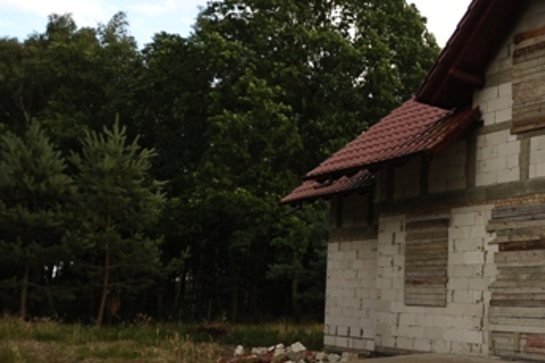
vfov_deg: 31.8
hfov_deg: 37.4
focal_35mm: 42
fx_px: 635
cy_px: 203
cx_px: 623
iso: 1400
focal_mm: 17
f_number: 2.8
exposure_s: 1/8000
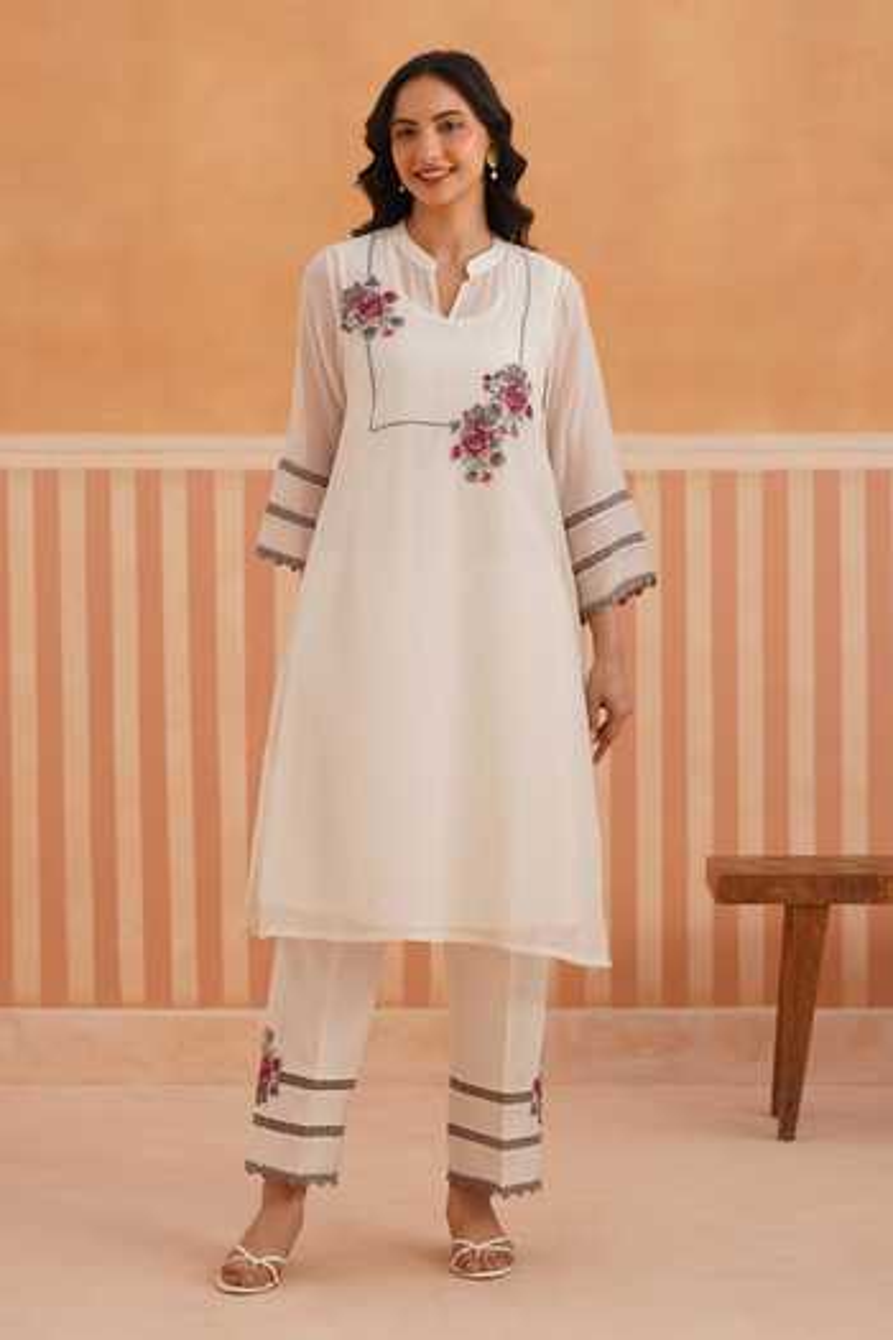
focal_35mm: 70
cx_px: 446
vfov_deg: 28.8
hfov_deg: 19.5
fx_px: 2604
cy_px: 670
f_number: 4
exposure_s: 1/125
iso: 320
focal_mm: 70
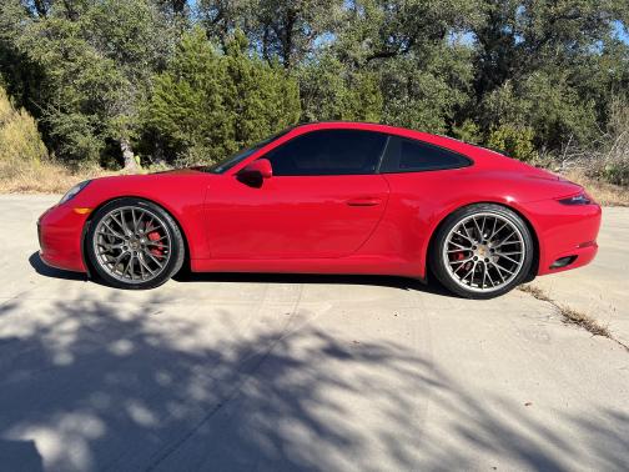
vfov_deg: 53.1
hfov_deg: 67.3
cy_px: 236
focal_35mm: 26
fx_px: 472
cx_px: 314
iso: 50
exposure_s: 1/2762
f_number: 1.5
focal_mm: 5.7
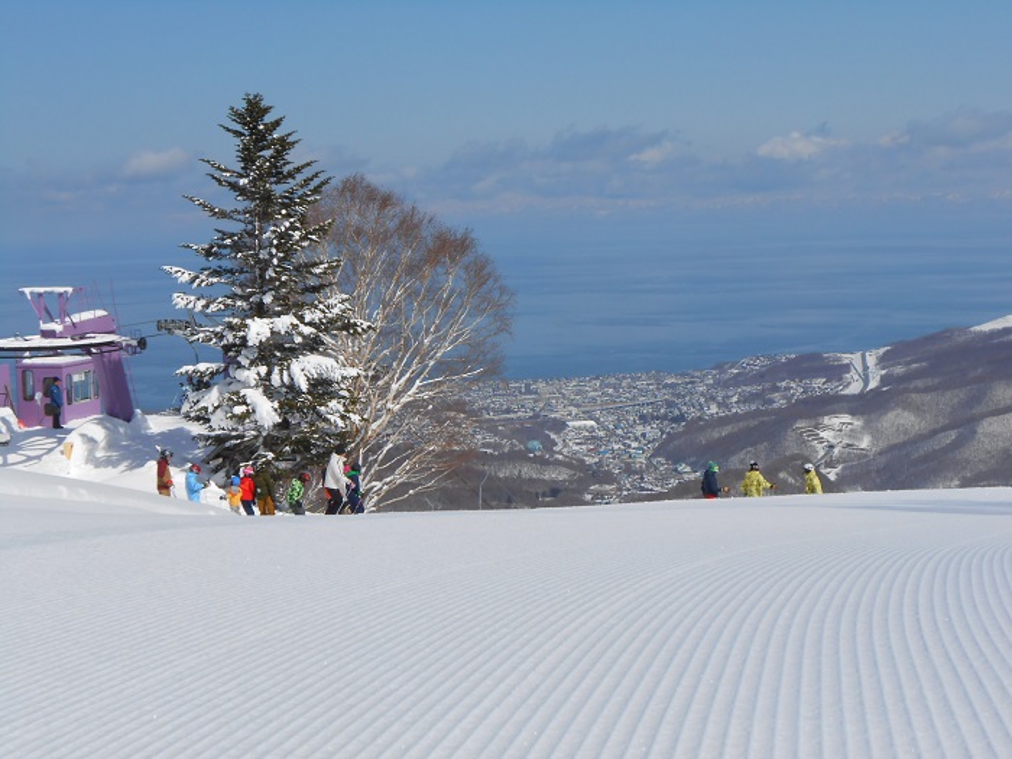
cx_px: 506
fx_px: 1842
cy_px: 380
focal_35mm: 63
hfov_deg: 30.7
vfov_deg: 23.3
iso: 80
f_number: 5.6
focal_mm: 11.3
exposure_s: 1/1000
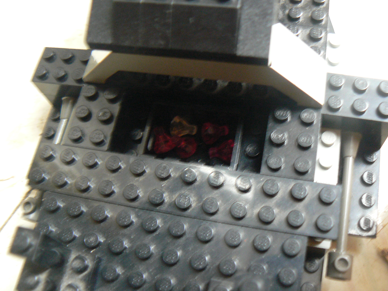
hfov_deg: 50.1
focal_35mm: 37
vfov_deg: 38.7
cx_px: 199
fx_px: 415
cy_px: 146
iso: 200
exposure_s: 1/6
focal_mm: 6
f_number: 2.8
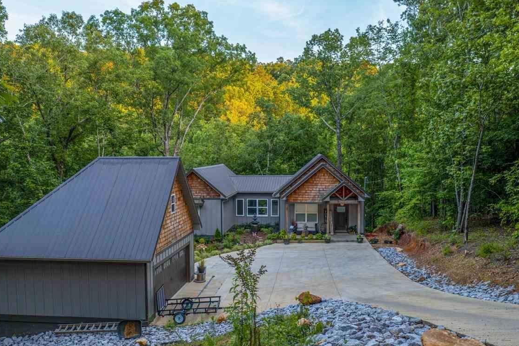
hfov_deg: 58.7
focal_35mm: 32
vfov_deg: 41.1
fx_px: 461
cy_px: 181
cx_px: 275
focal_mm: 10.26
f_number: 4
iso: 100
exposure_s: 1/60
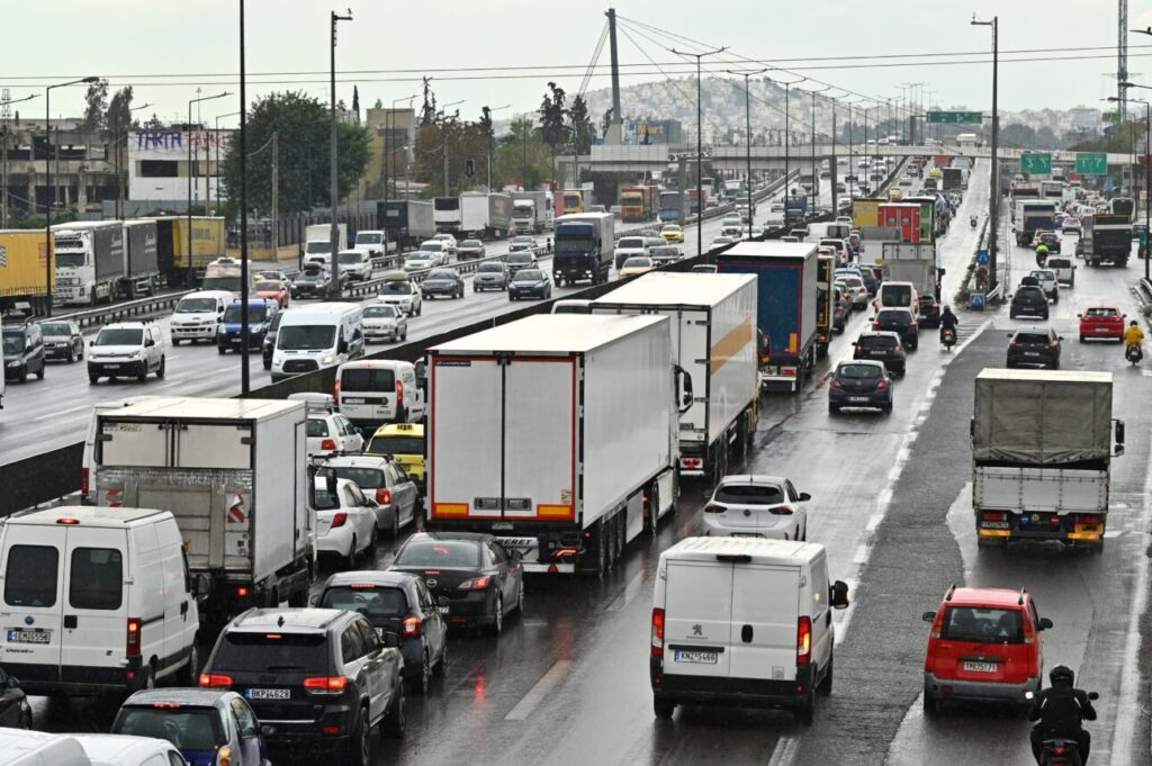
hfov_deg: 17.1
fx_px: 3837
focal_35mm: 120
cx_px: 576
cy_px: 383
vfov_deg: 11.4
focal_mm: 120
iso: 640
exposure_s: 1/1000
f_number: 8
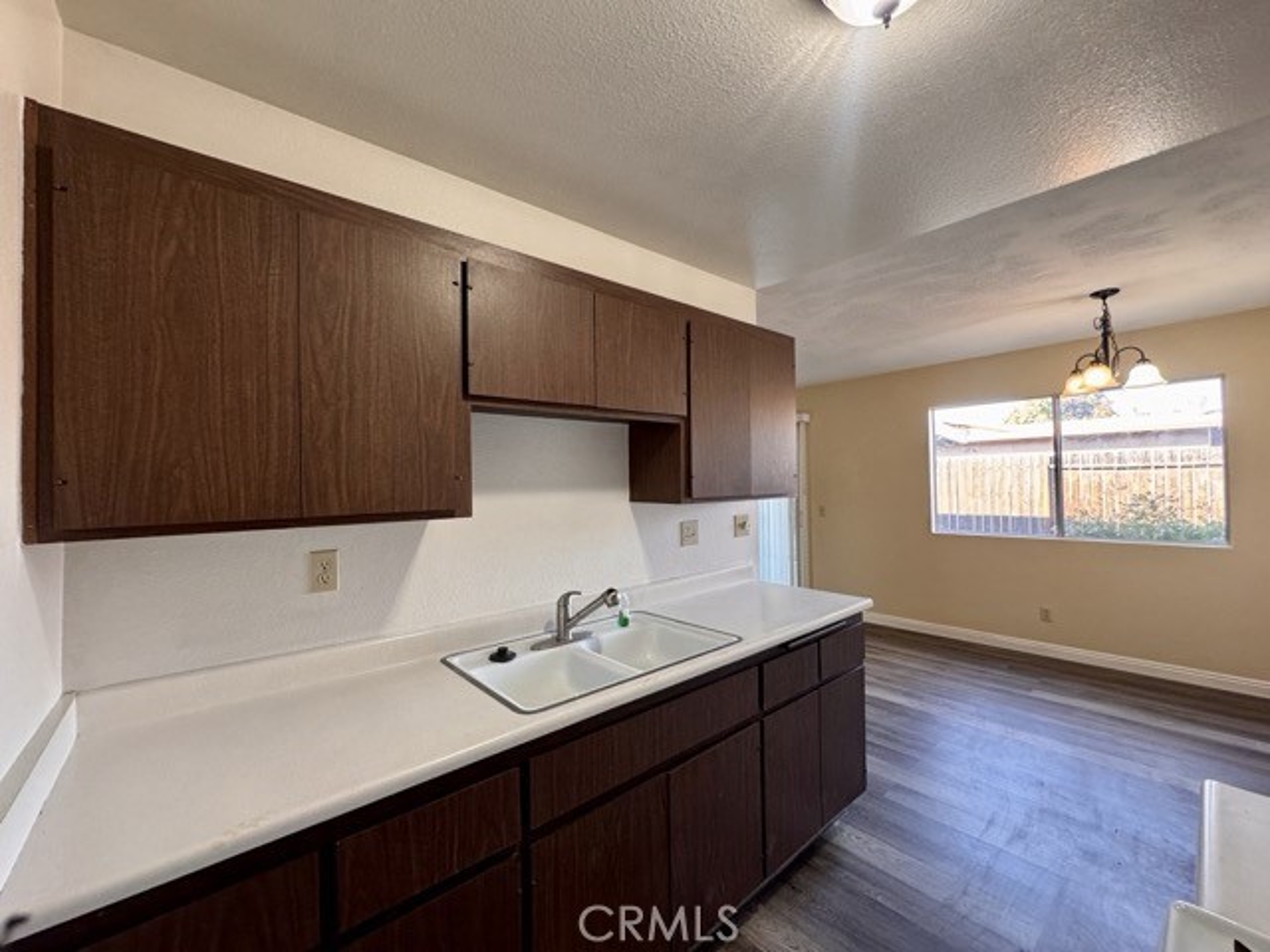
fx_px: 514
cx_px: 635
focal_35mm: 14
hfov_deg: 102.1
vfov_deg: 85.7
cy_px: 476
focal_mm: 2.22
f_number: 2.2
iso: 250
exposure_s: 1/60
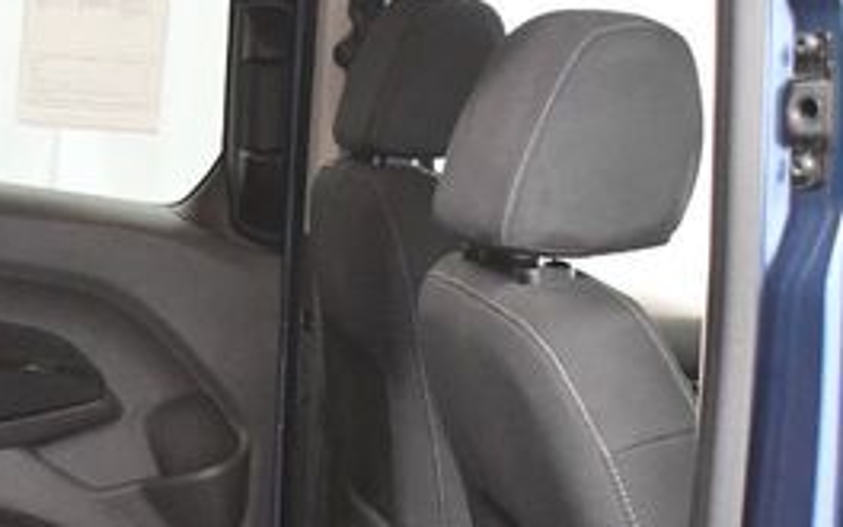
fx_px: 2045
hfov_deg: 22.4
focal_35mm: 89
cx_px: -6
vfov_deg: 14.4
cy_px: 548
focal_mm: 18
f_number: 3.5
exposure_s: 1/60
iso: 4000
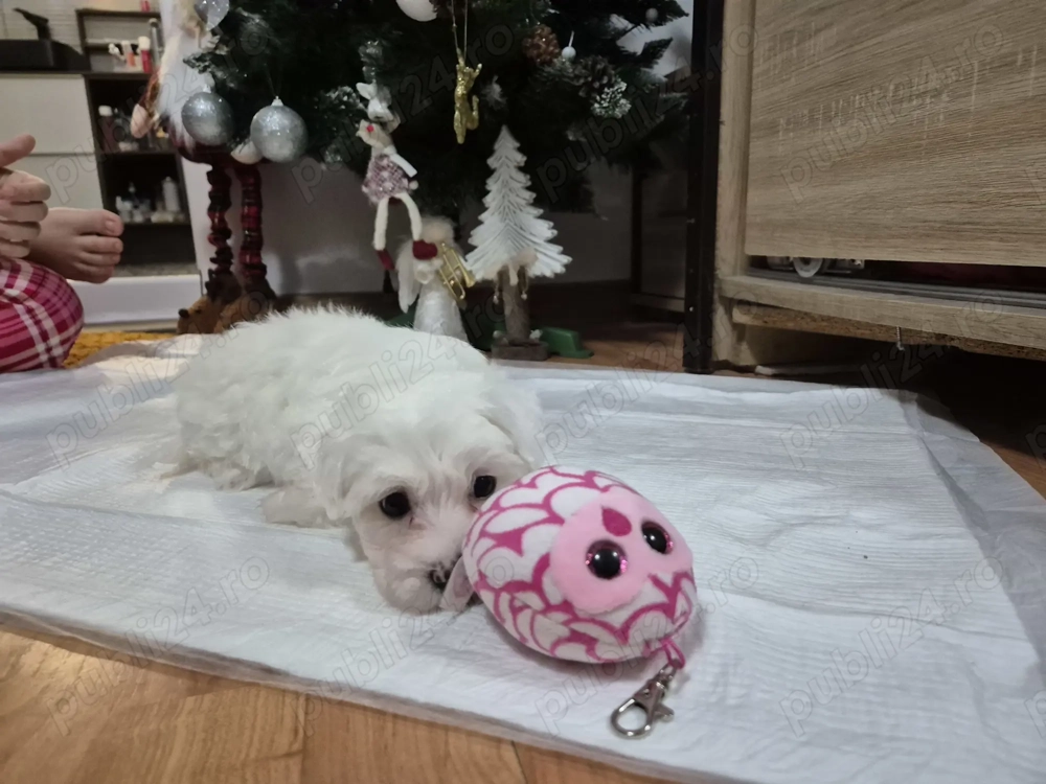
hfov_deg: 73.9
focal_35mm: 23
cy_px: 392
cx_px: 523
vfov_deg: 58.9
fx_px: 695
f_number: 1.8
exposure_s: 1/100
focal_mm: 5.4
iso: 1000
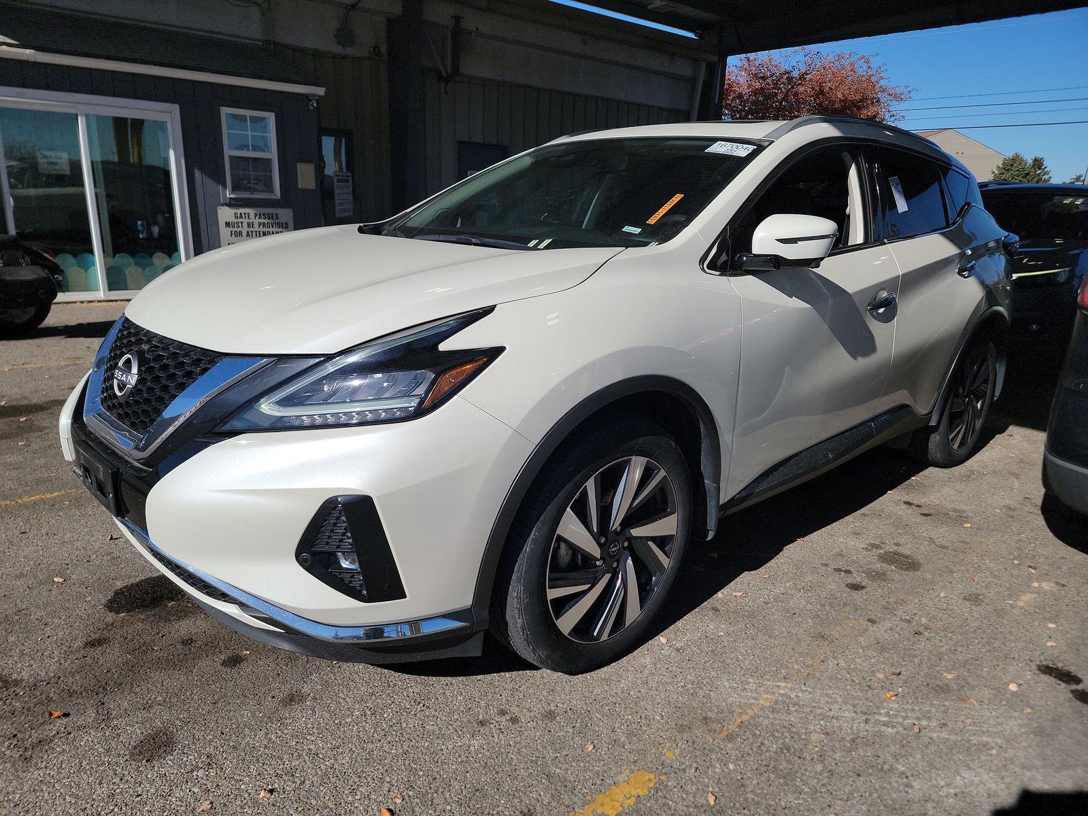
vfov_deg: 56.8
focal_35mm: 24
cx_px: 544
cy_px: 408
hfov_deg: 71.6
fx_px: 754
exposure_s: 1/2037
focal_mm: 6.7
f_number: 1.8
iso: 50
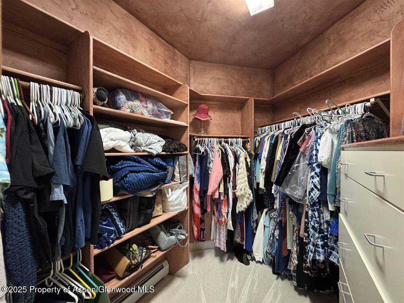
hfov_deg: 102.1
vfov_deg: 85.7
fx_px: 163
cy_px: 152
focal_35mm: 14
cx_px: 202
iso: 800
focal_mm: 2.22
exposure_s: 1/60
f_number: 2.2
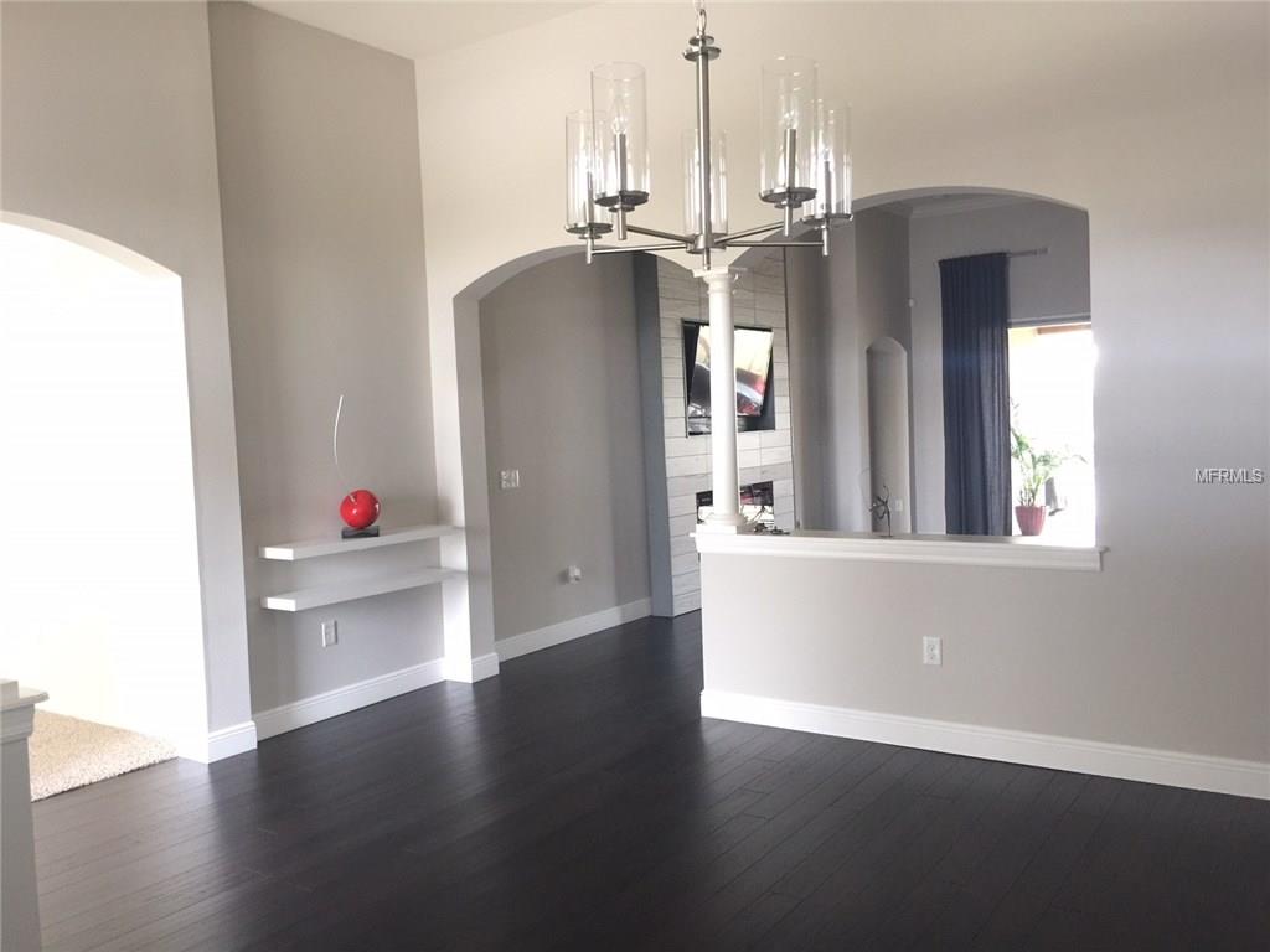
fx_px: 1064
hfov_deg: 61.7
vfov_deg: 48.2
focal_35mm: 29
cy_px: 476
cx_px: 635
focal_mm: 4.15
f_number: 2.2
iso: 100
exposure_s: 1/10
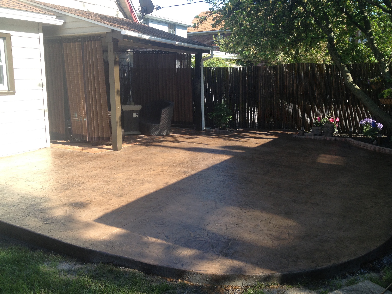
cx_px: 196
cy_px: 147
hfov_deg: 52.6
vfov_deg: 40.7
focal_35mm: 35
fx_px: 396
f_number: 2.4
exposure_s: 1/363
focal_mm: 4.28
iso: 50
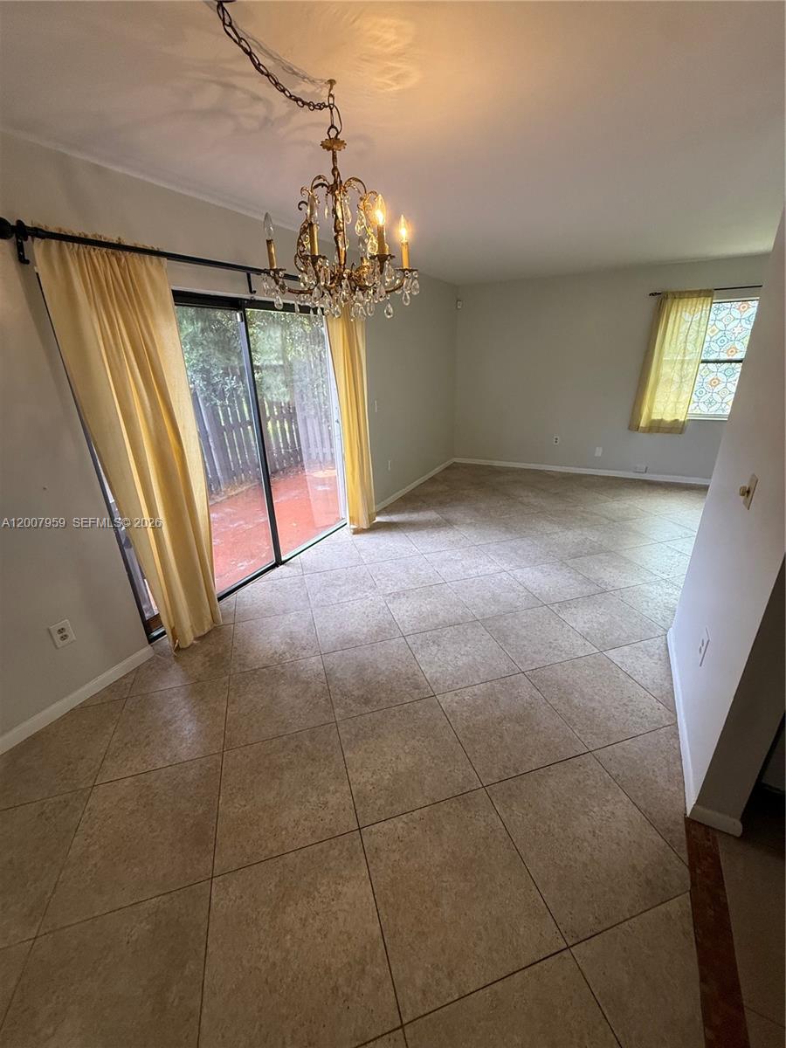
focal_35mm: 14
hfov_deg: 85.7
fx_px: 424
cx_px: 393
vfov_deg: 102.1
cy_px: 524
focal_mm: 2.22
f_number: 2.2
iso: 250
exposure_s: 1/120
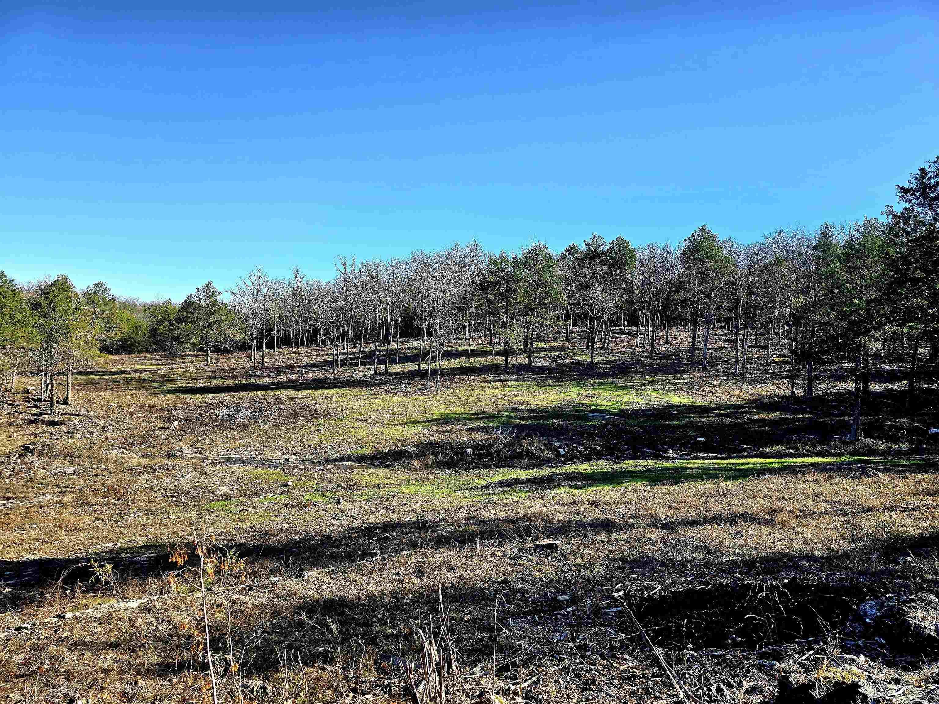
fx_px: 624
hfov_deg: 73.9
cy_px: 352
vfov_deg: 58.9
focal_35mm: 23
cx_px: 470
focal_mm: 6.3
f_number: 1.7
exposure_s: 1/455
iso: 12
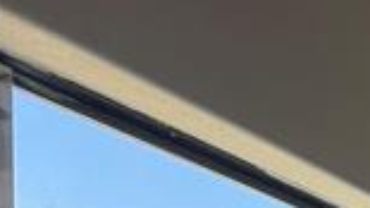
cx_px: 633
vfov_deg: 13.1
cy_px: 531
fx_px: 618
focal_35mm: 63
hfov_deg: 22.7
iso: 200
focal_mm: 2.22
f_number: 2.2
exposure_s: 1/99
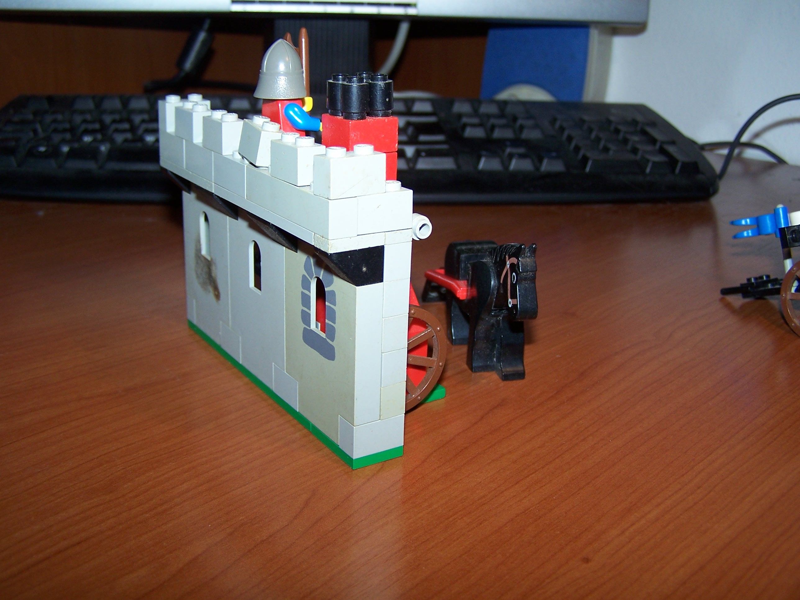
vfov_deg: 37.7
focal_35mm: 38
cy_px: 300
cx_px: 400
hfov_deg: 49.0
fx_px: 878
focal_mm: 6.3
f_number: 2.8
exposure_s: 1/60
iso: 80
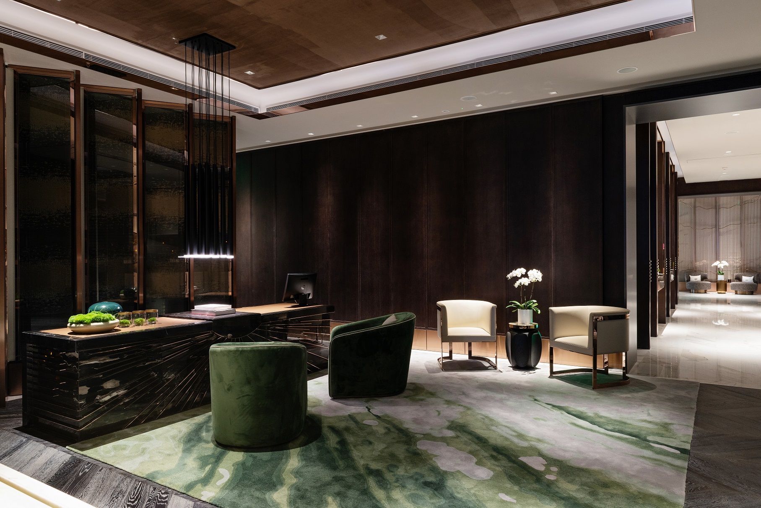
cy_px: 254
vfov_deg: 53.2
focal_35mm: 24
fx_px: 507
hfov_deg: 73.7
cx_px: 380
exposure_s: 2
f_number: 9
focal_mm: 24
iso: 200
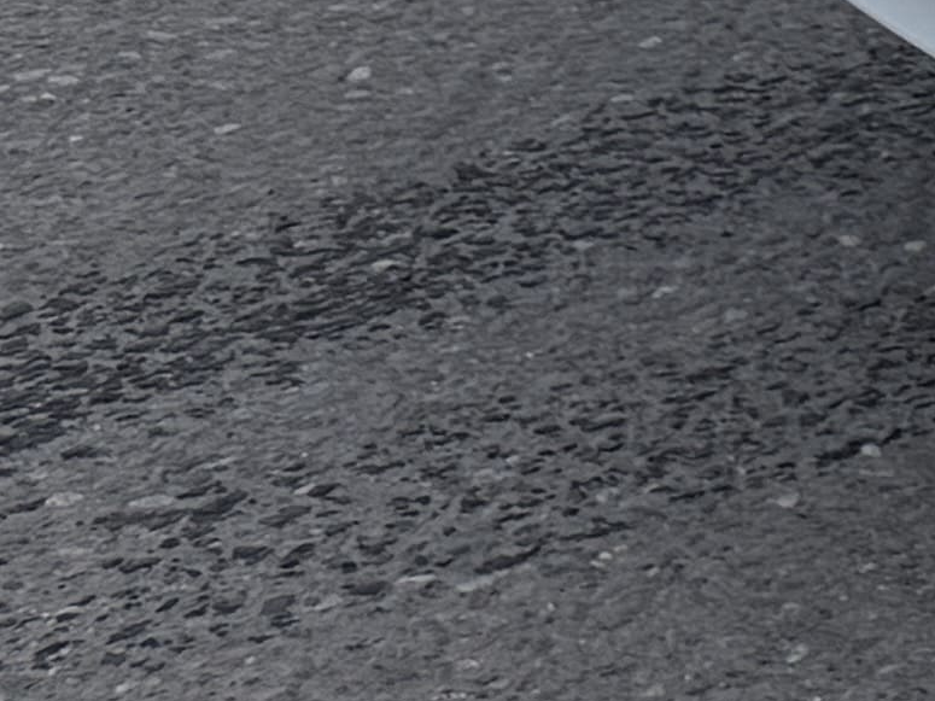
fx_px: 4780
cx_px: 3262
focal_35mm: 177
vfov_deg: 8.2
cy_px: -433
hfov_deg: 8.4
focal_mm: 6.76
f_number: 1.78
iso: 80
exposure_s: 1/8130
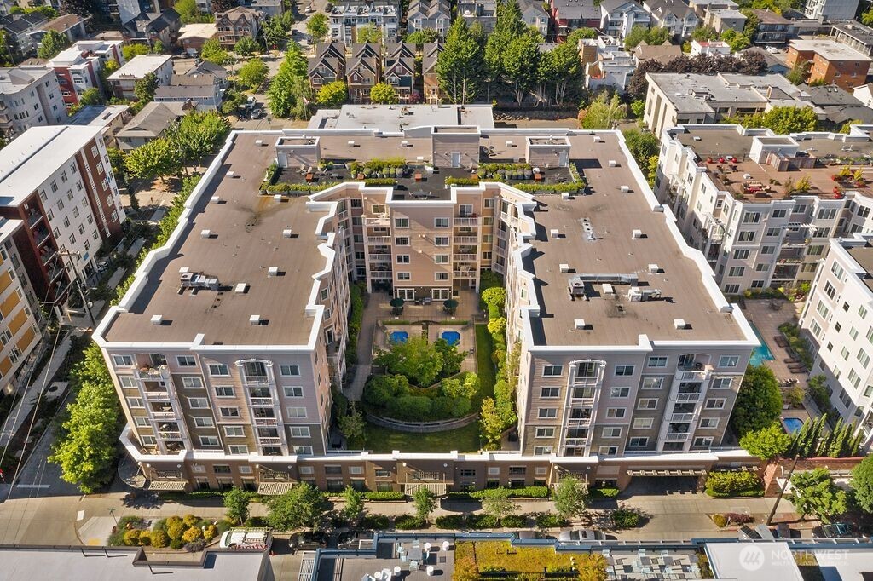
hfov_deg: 65.5
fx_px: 679
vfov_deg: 46.4
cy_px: 290
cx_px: 436
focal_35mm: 28
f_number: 9
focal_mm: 10.26
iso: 100
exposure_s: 1/240
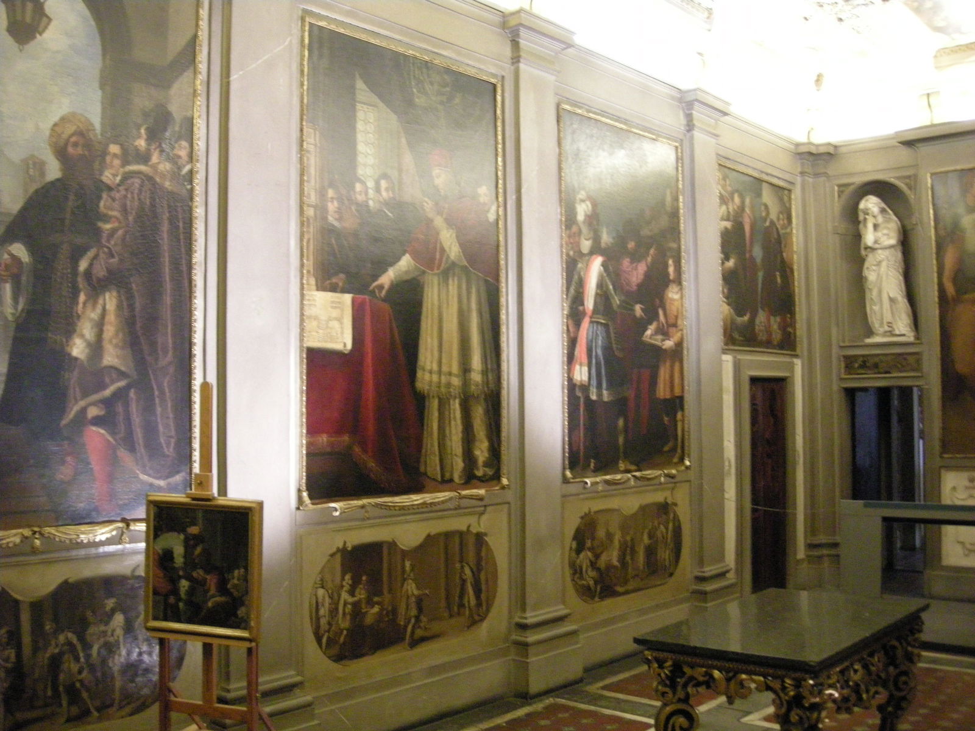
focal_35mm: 36
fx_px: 1014
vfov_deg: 39.7
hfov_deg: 51.4
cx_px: 488
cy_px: 366
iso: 800
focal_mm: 7.5
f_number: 2.7
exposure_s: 1/6.5
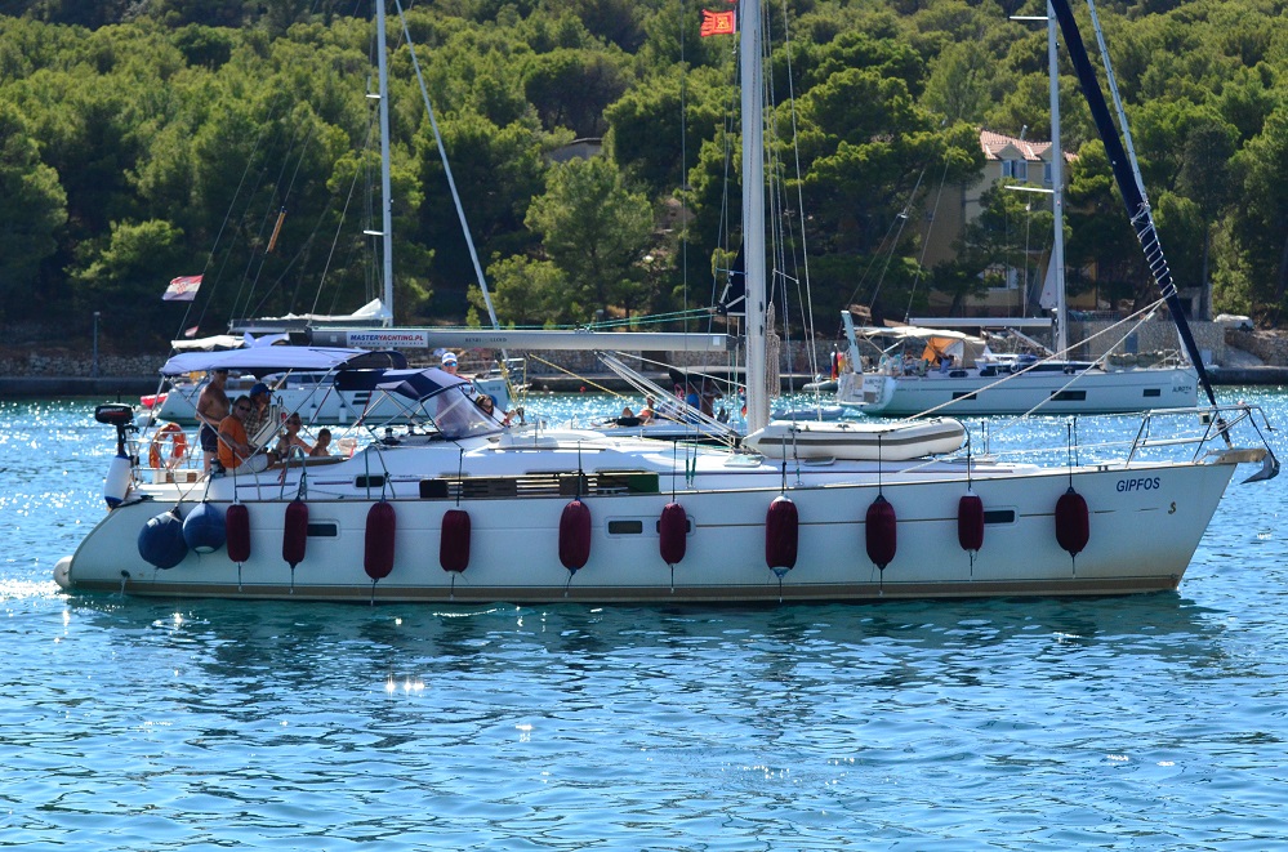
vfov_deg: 13.0
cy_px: 426
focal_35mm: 105
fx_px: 3748
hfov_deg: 19.5
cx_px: 644
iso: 1800
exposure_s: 1/8000
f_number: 5.6
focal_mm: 70
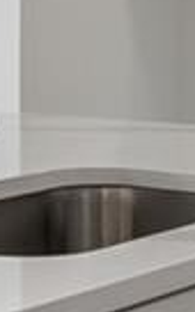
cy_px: -41
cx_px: -50
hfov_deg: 7.2
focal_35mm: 180
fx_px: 1531
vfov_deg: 11.5
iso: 100
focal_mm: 10
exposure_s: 1/25
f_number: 7.1
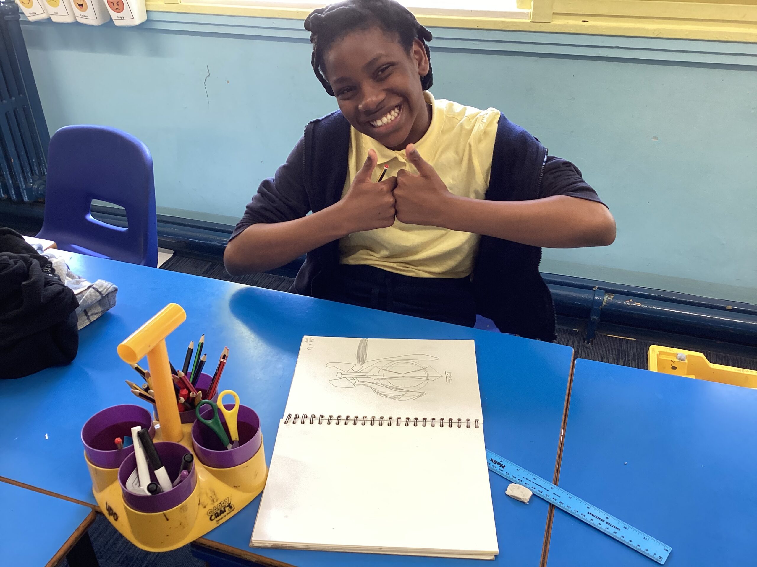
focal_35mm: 31
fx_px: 678
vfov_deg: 45.4
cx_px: 378
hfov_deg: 58.4
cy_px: 284
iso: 80
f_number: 2.4
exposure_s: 1/50
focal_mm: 3.3
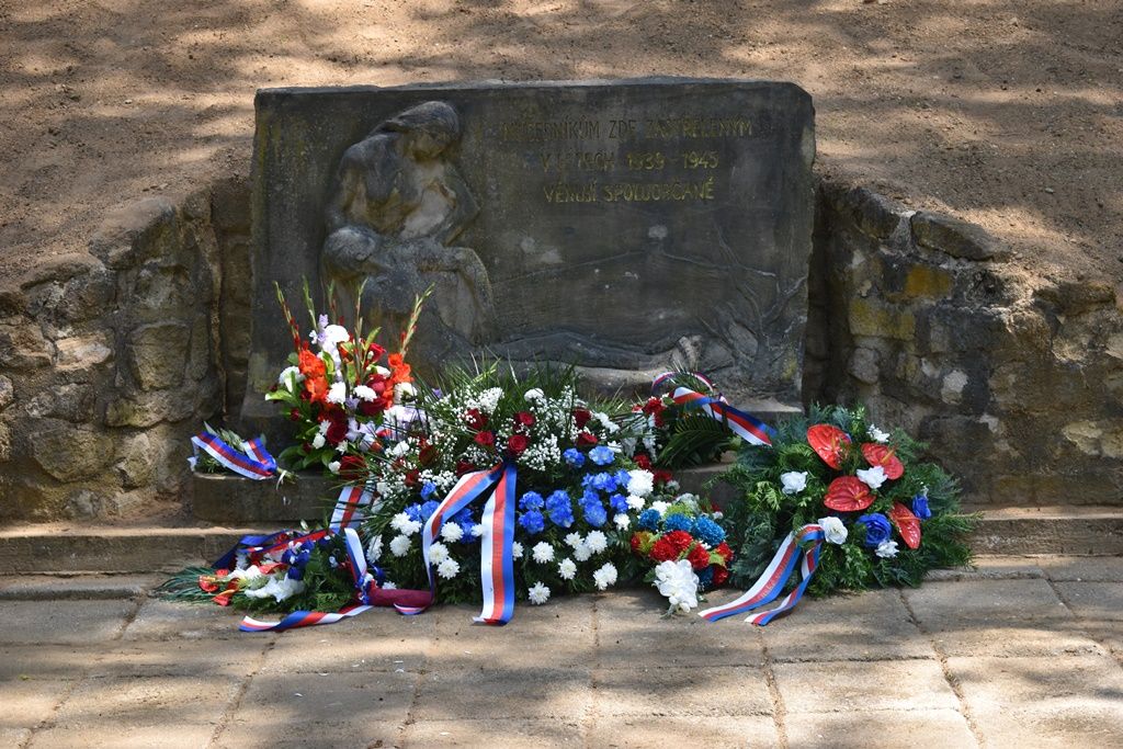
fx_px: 2340
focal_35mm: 75
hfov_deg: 27.0
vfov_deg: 18.2
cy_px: 374
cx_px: 562
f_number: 5.6
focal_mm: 50
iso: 100
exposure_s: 1/100
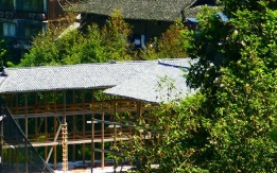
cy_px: -128
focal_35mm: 538
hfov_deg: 3.9
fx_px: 4061
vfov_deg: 2.4
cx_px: -16
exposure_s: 1/200
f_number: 3.9
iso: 125
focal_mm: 41.85
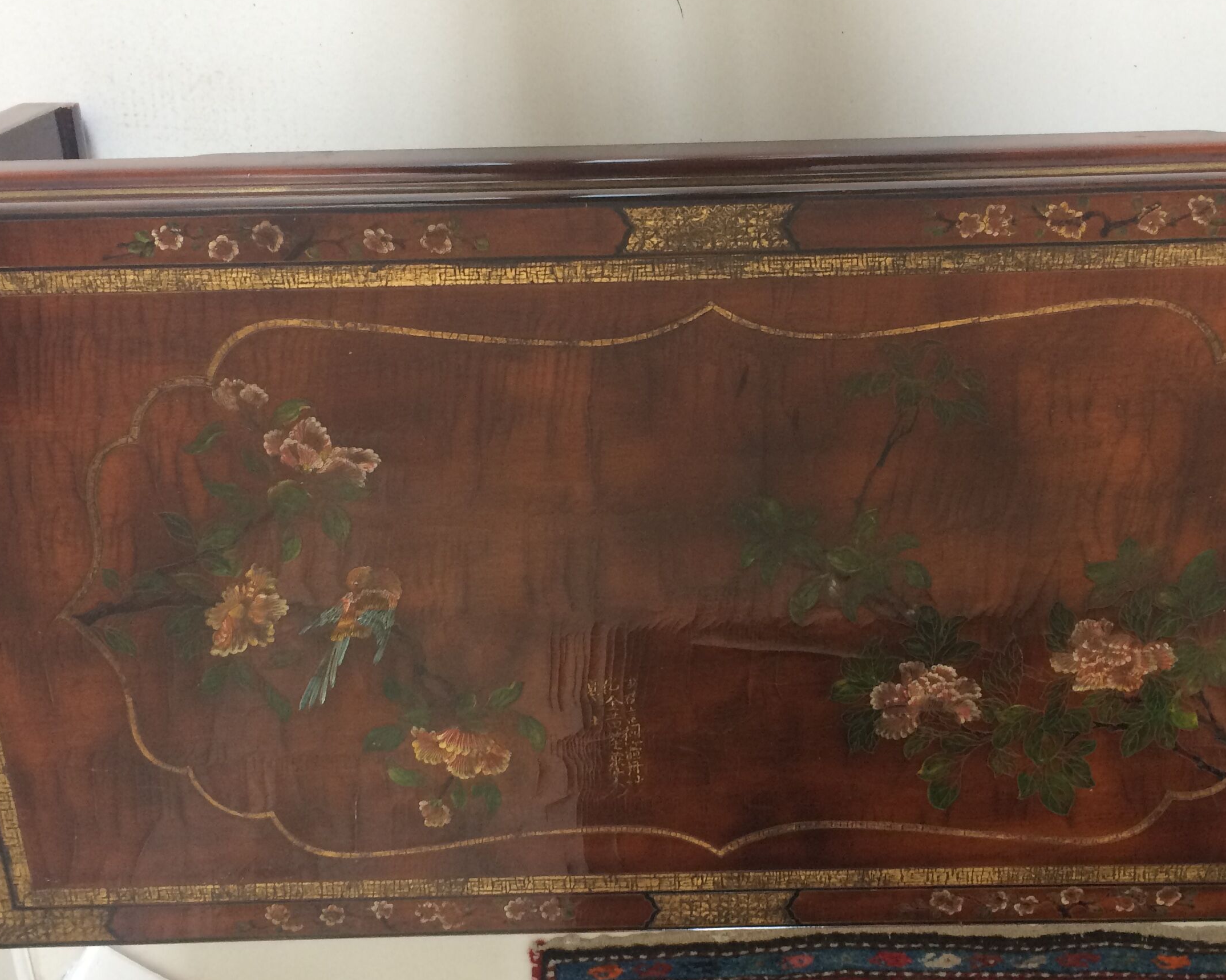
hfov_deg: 42.9
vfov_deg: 34.9
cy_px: 507
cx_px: 669
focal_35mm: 43
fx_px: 1560
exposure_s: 1/33
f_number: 2.2
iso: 125
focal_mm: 4.15
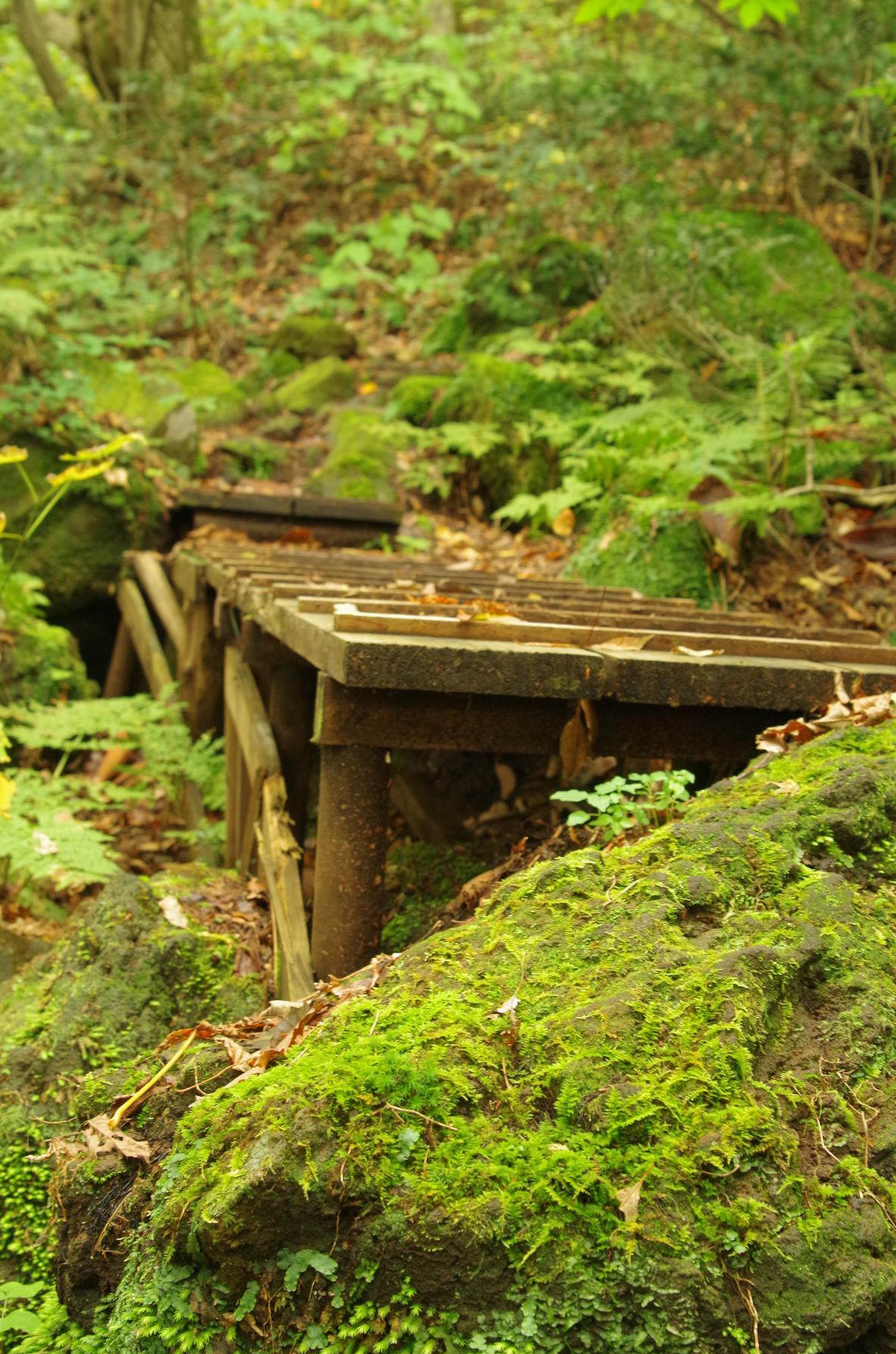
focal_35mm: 45
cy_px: 705
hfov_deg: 29.7
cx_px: 469
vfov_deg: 43.7
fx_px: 1688
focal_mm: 28
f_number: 6.7
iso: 800
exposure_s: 1/15
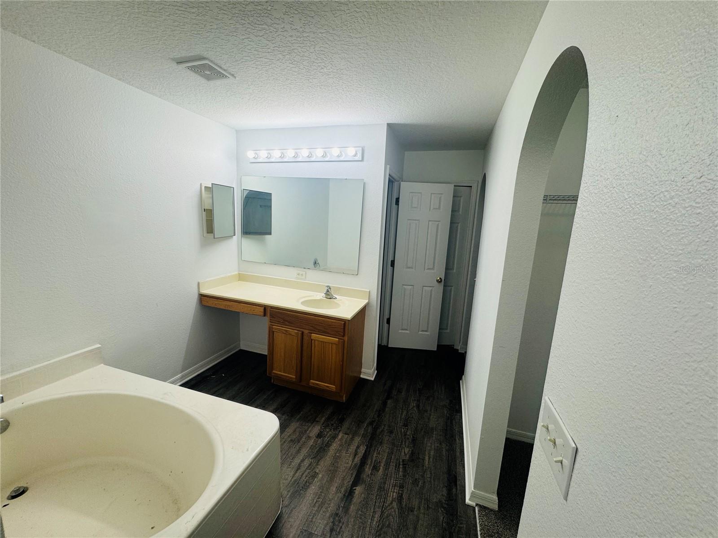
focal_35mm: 14
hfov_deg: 102.1
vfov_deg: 85.7
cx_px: 359
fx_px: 290
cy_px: 269
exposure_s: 1/120
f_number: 2.2
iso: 64
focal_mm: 2.22
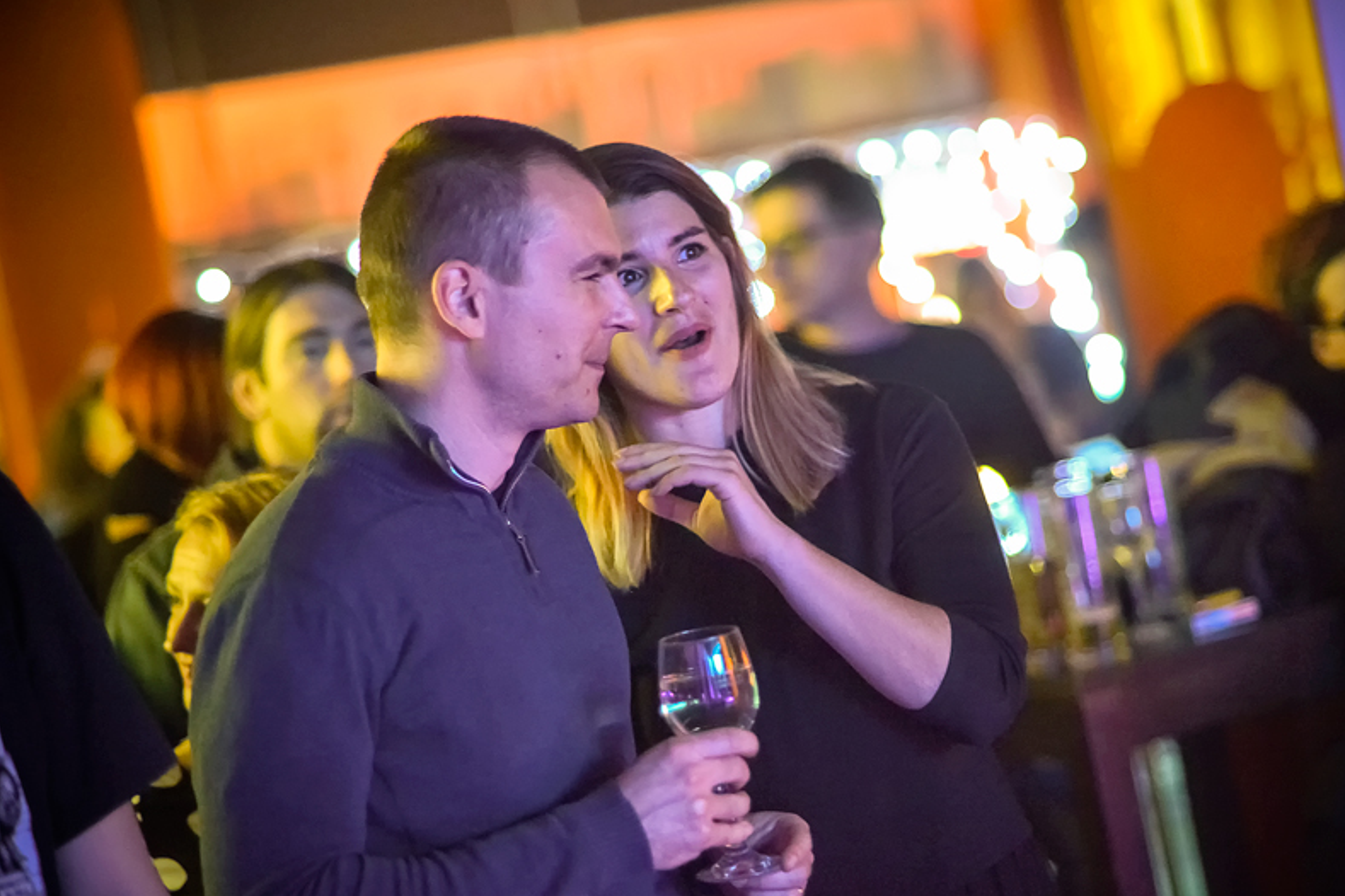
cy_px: 480
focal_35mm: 97
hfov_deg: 21.0
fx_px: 3624
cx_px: 726
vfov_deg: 14.1
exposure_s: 1/80
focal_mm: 85
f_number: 1.8
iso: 6400
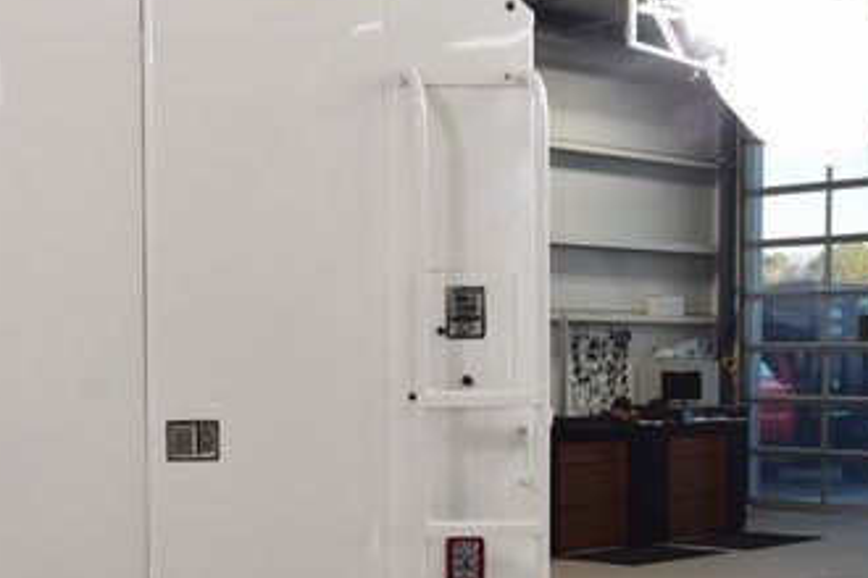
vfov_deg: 21.0
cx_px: 147
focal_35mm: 64
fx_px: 1543
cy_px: 456
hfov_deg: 30.5
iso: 800
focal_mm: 22
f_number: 8
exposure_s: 1/80
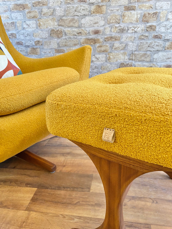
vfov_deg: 67.3
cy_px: 114
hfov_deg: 53.1
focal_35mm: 26
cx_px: 86
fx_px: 172
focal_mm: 4.25
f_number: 1.8
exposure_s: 1/89
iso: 125
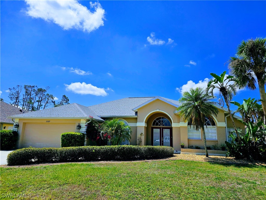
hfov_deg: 73.9
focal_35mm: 23
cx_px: 133
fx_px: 177
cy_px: 100
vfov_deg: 58.9
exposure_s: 1/1418
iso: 10
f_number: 1.7
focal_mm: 6.3
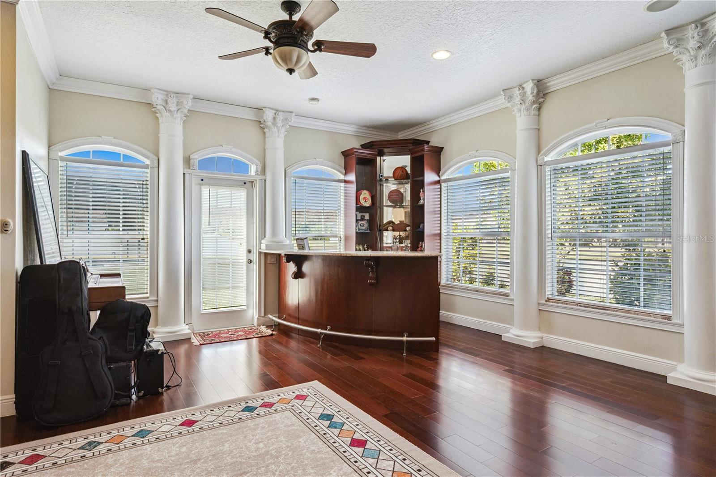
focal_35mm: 20
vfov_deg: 63.2
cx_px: 358
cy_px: 238
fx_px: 388
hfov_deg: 85.4
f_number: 9
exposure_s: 1/80
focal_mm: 19.5
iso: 200
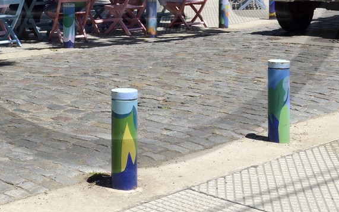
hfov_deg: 21.4
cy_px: -78
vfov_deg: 13.0
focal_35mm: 97
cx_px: 119
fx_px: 896
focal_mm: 34
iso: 400
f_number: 14
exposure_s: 1/250
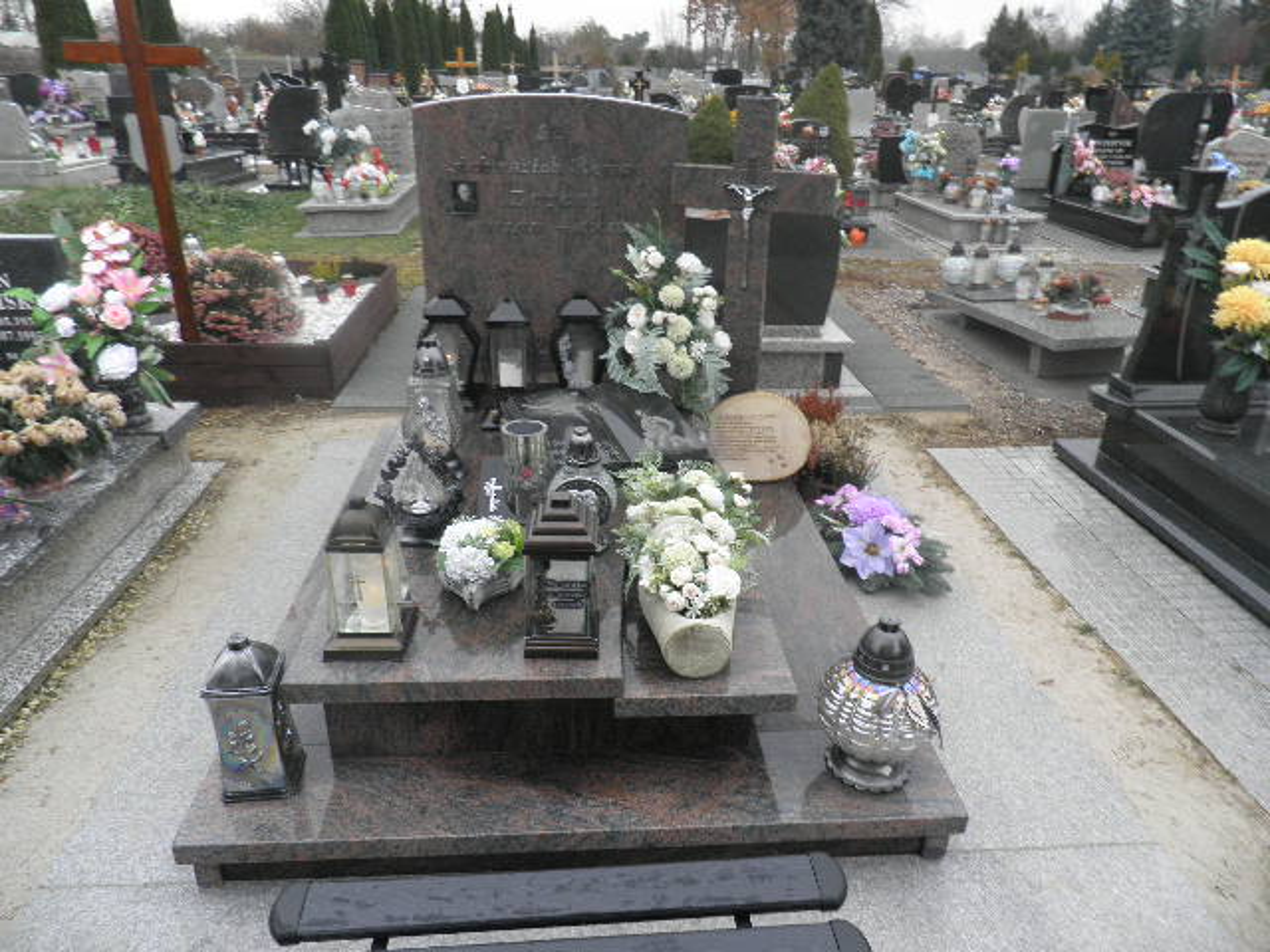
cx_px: 635
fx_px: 881
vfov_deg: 56.8
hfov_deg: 71.6
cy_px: 476
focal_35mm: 24
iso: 64
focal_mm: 4.3
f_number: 3.3
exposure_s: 1/60
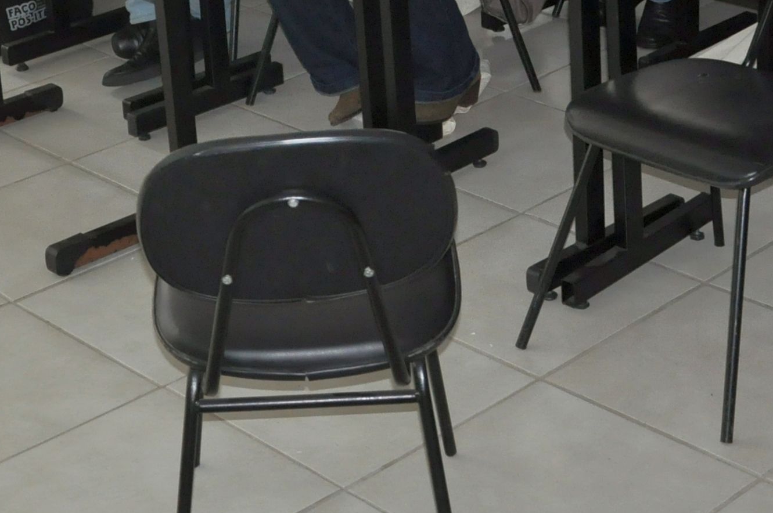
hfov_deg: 23.4
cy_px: -298
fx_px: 1866
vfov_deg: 14.4
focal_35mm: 87
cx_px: 330
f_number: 5
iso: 800
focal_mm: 18
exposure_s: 1/200
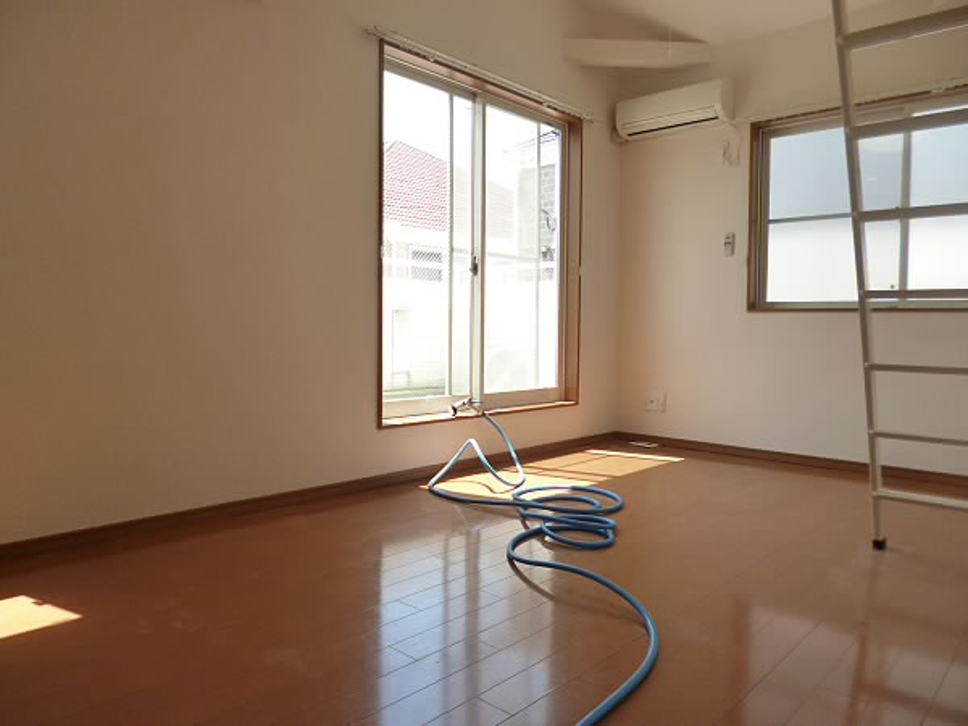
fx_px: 671
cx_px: 484
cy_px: 363
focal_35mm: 24
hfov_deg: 71.6
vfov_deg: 56.8
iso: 160
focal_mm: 4.3
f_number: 2.5
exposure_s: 1/250
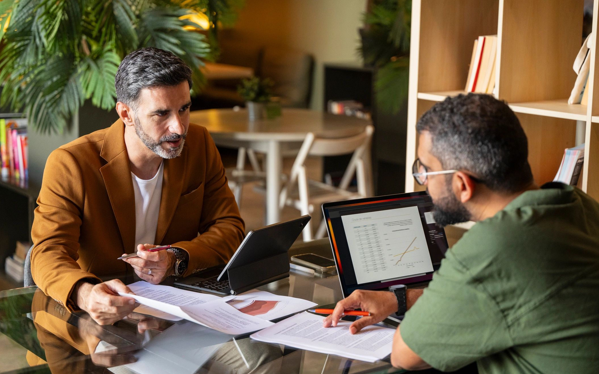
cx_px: 301
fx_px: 1175
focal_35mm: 72
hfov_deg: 28.6
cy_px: 196
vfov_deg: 18.1
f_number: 2.8
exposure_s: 1/200
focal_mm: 70
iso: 1000
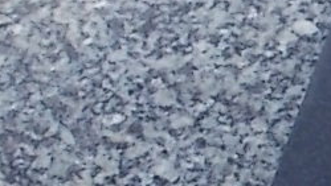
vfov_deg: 6.7
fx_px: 1590
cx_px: 612
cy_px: 80
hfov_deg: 11.0
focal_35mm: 181
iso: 80
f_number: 3.2
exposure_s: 1/400
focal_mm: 4.6
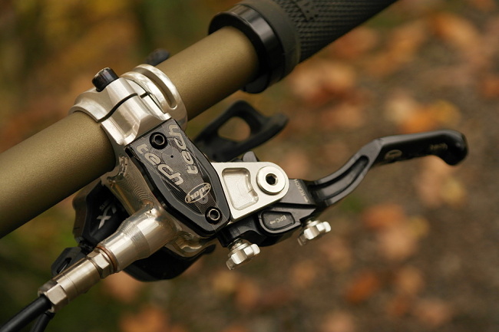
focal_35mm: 73
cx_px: 250
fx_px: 1012
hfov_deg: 27.7
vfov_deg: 18.7
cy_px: 166
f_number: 5.6
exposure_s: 1/125
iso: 400
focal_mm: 48
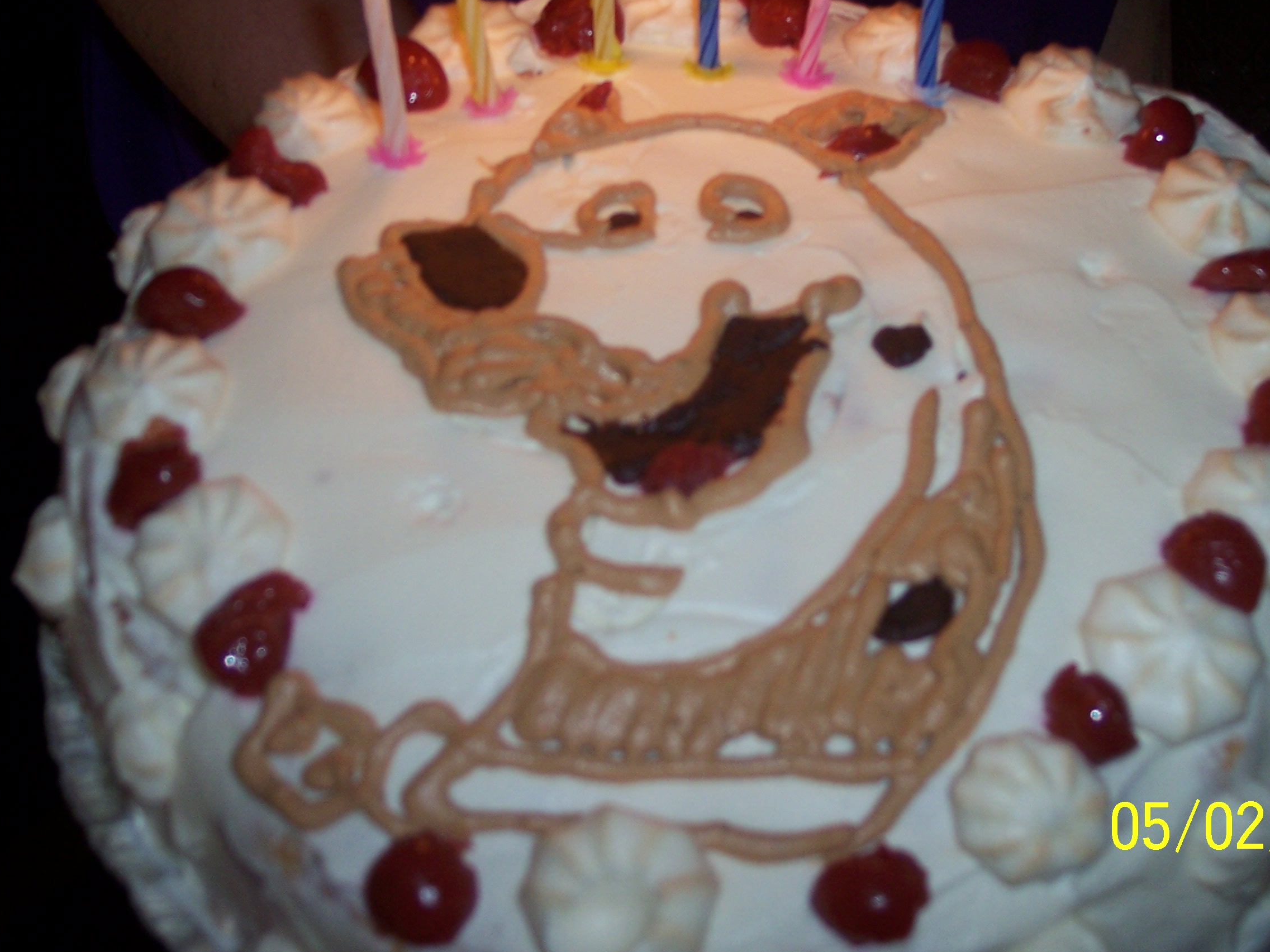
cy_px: 379
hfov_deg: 38.9
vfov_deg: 29.6
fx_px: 1798
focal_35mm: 49
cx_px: 710
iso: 100
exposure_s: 1/60
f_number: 2.8
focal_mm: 8
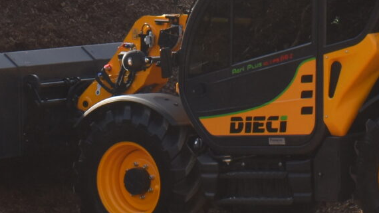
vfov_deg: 5.3
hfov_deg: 9.5
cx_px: 177
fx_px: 2270
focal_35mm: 226
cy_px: -101
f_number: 10
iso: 200
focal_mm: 32
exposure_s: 1/400
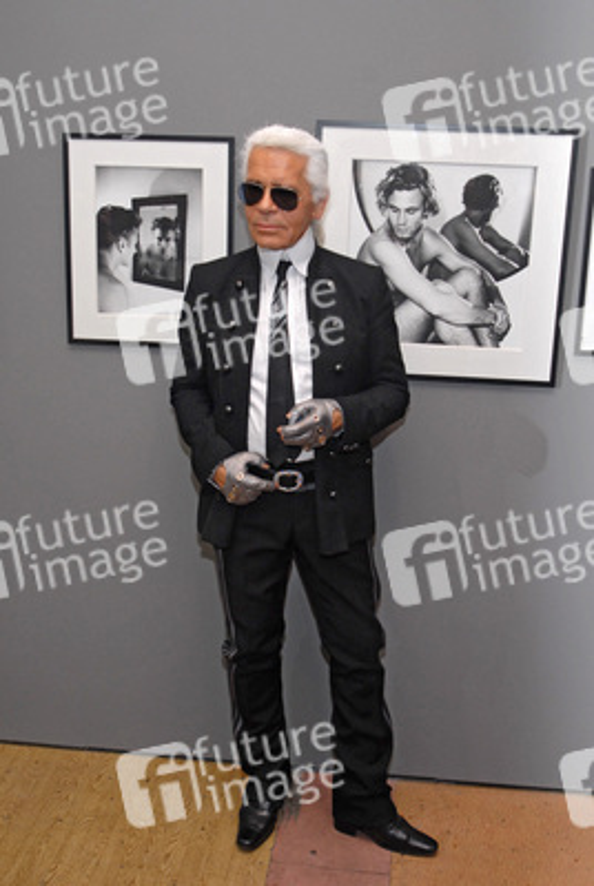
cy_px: 443
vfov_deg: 43.5
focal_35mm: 45
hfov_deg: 30.0
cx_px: 297
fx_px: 1110
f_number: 5.6
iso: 400
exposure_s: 1/100
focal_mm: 30
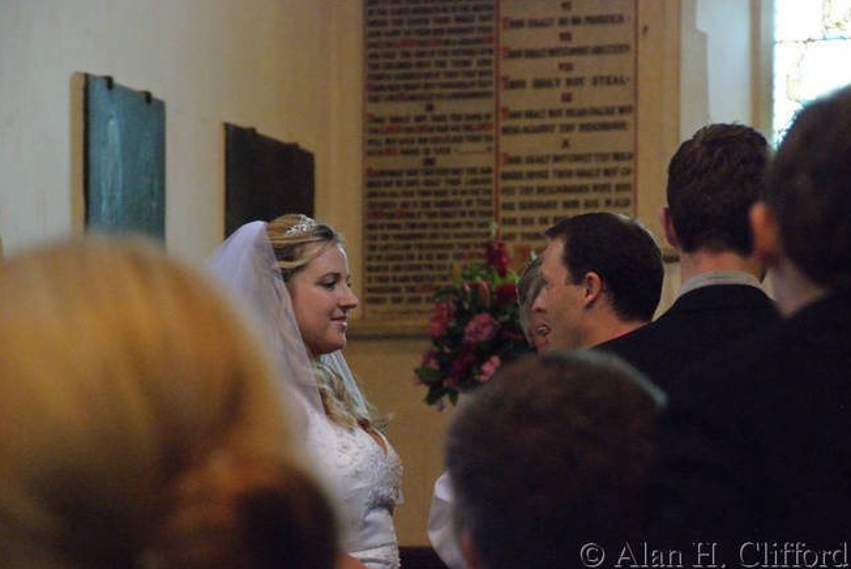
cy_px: 281
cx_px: 428
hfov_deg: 14.1
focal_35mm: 145
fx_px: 3431
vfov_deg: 9.5
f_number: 5.3
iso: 1600
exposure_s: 1/100
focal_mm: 90
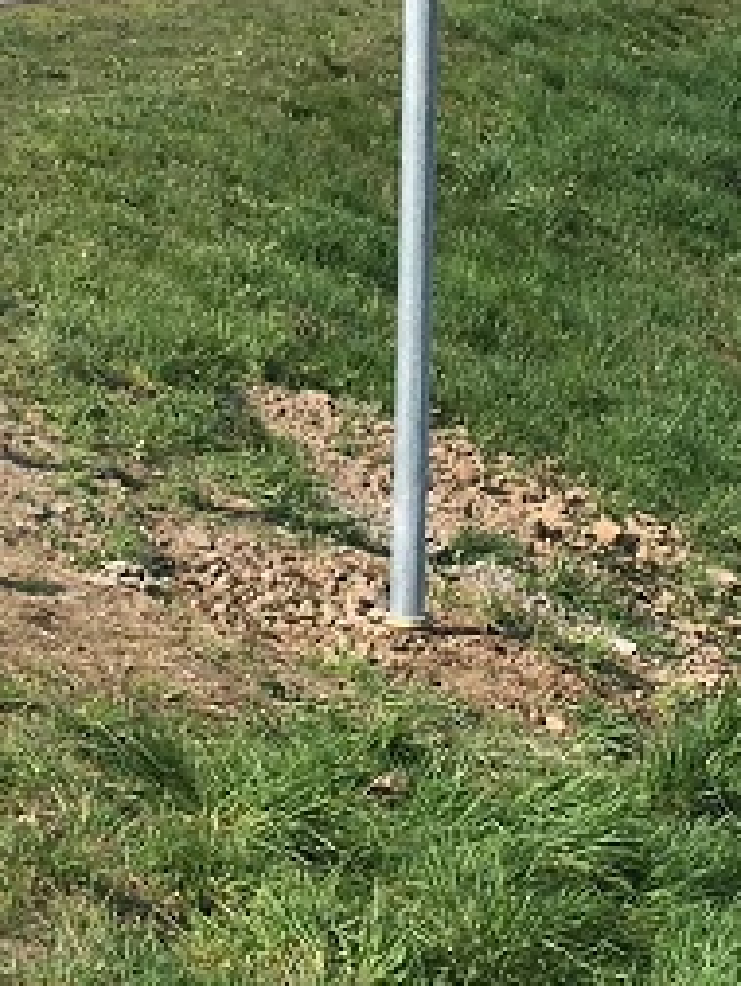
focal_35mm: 130
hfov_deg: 11.4
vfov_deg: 15.0
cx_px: 300
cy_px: 138
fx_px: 3707
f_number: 2.2
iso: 25
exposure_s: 1/1183
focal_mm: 4.15
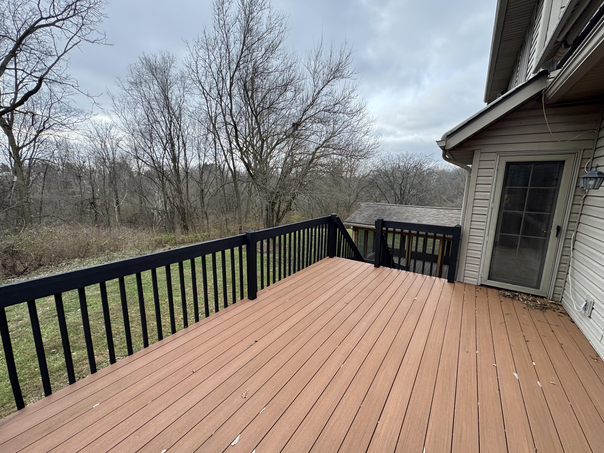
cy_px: 226
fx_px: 244
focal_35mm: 14
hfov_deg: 102.1
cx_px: 302
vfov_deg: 85.7
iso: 40
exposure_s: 1/195
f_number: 2.2
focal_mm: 2.22
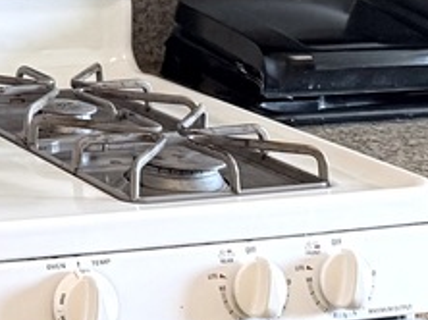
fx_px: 1927
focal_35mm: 156
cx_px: -332
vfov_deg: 9.0
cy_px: -276
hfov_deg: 11.8
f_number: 1.78
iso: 250
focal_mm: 6.76
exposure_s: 1/60
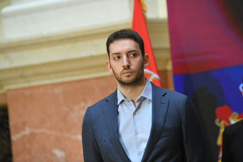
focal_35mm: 200
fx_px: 1350
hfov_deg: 10.3
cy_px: 81
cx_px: 122
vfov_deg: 6.9
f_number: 4
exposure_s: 1/200
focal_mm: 200
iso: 2500
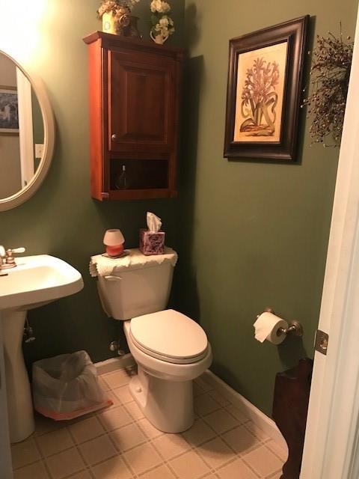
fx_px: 387
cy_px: 240
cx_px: 180
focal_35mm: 28
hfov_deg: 49.7
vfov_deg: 63.4
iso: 100
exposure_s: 1/12
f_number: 1.8
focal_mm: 3.99
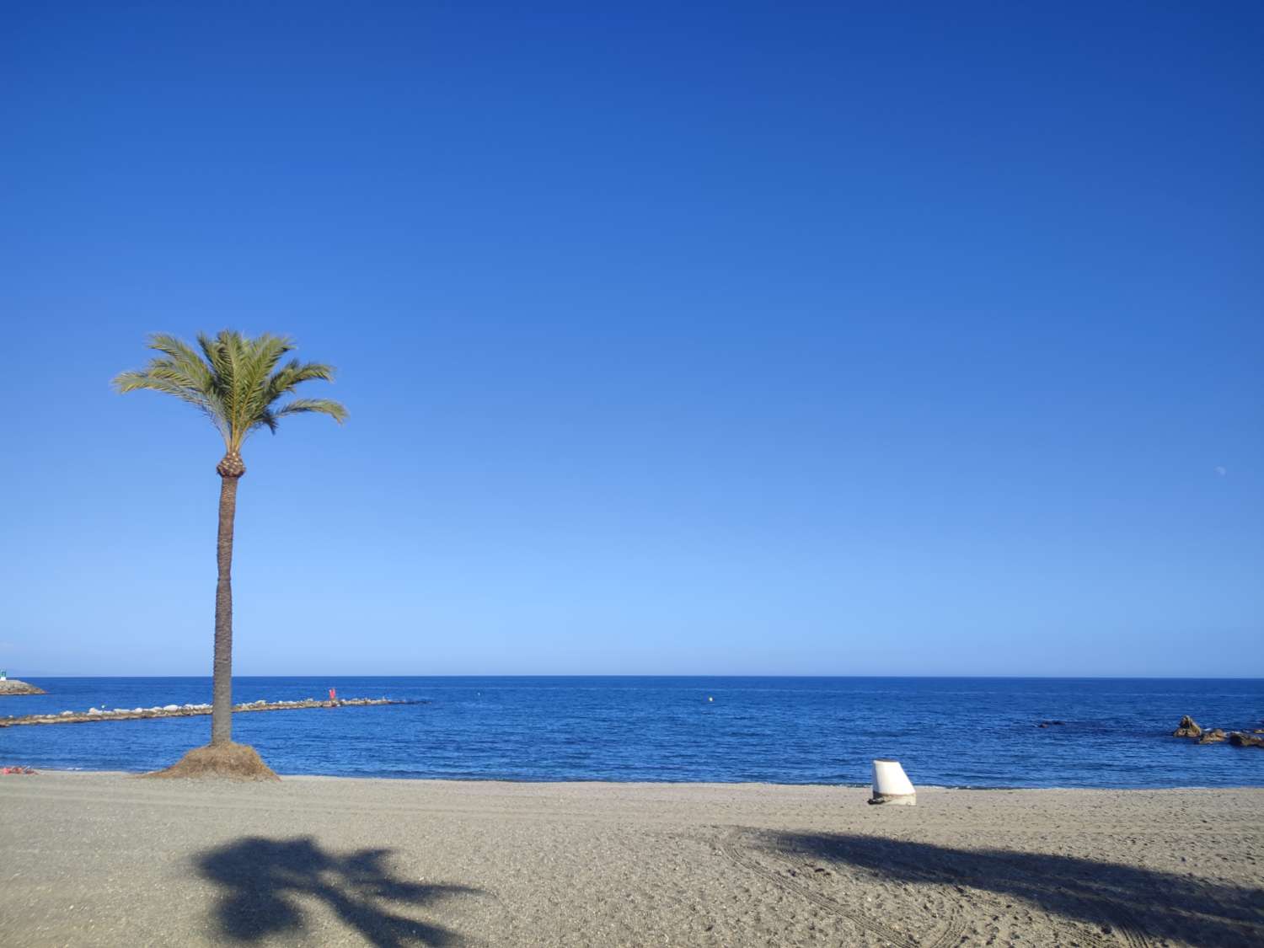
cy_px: 474
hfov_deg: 71.6
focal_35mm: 24
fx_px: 876
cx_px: 632
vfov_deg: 56.8
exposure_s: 1/670
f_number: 1.89
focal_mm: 5.89
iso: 50
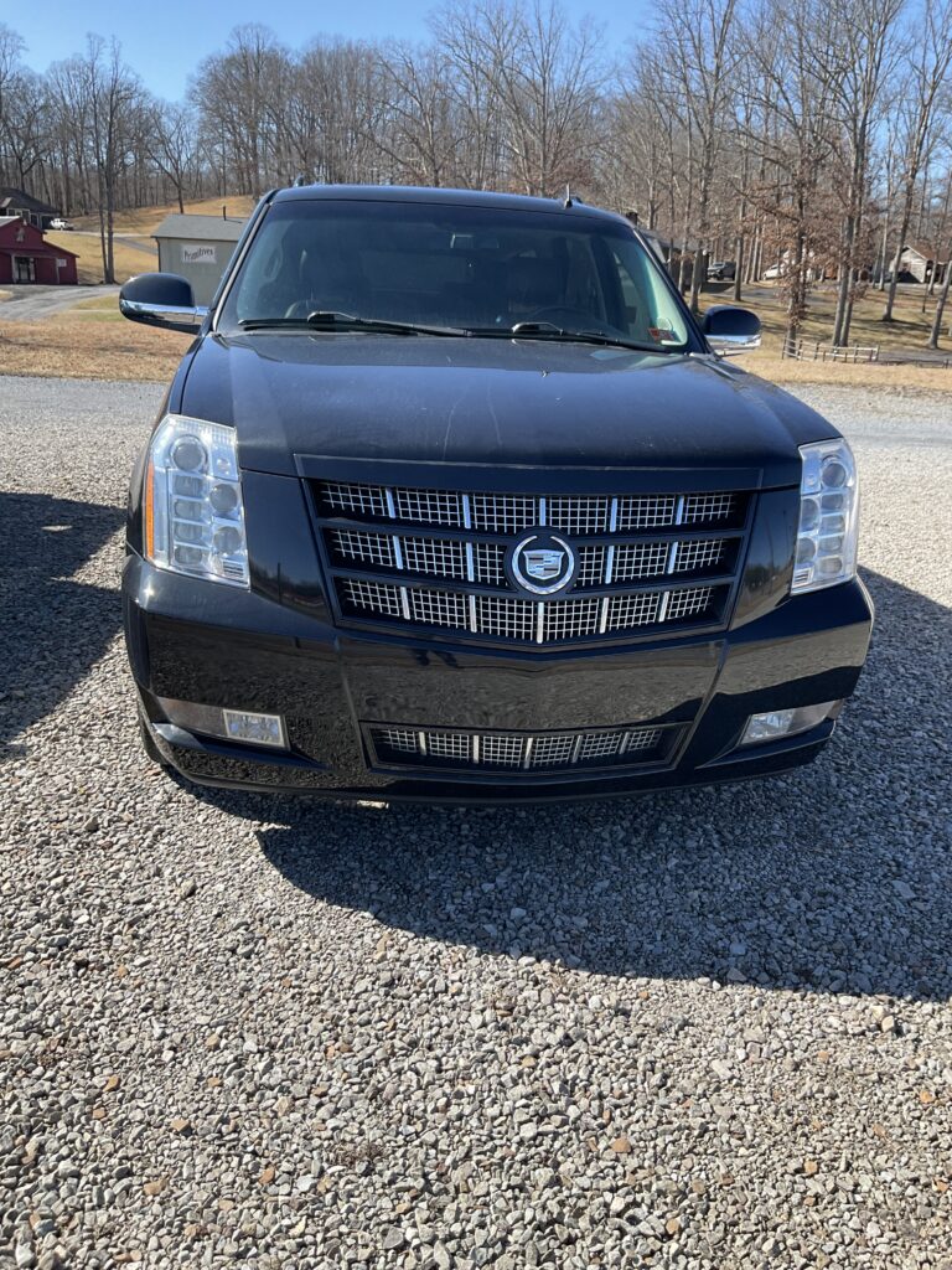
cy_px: 635
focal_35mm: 29
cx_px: 476
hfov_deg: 48.2
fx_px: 1063
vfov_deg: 61.7
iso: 16
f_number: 1.8
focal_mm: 3
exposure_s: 1/759
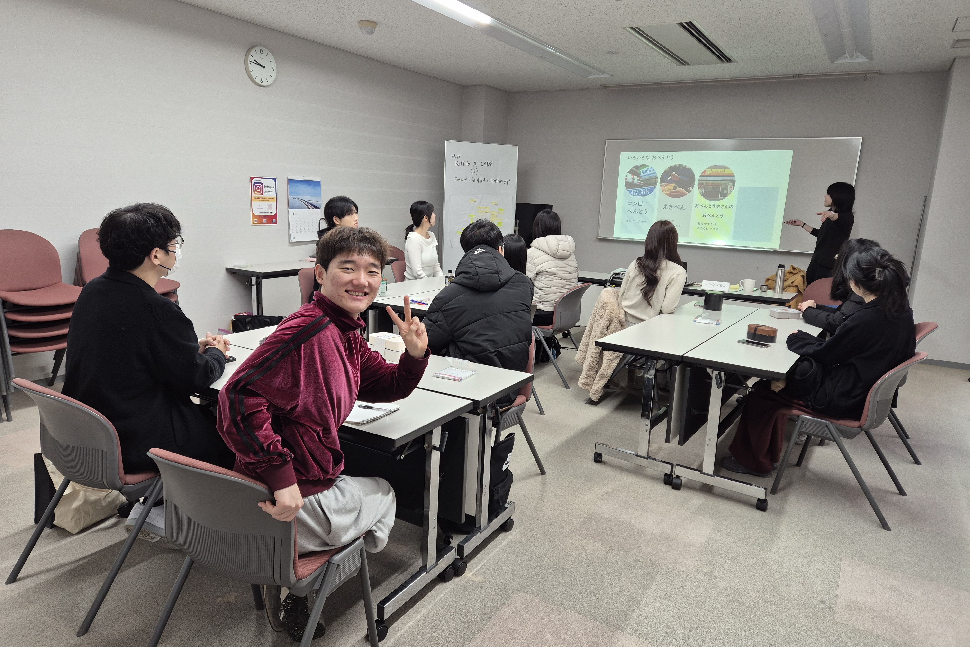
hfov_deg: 73.7
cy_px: 325
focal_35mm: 24
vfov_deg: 53.1
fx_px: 647
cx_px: 484
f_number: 1.8
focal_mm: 5.4
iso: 80
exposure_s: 1/60
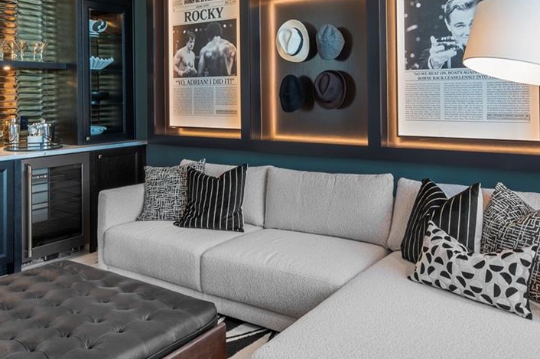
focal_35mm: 34
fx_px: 509
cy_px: 85
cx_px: 249
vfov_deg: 37.7
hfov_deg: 55.8
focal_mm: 15
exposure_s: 1/1.25
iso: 200
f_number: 9
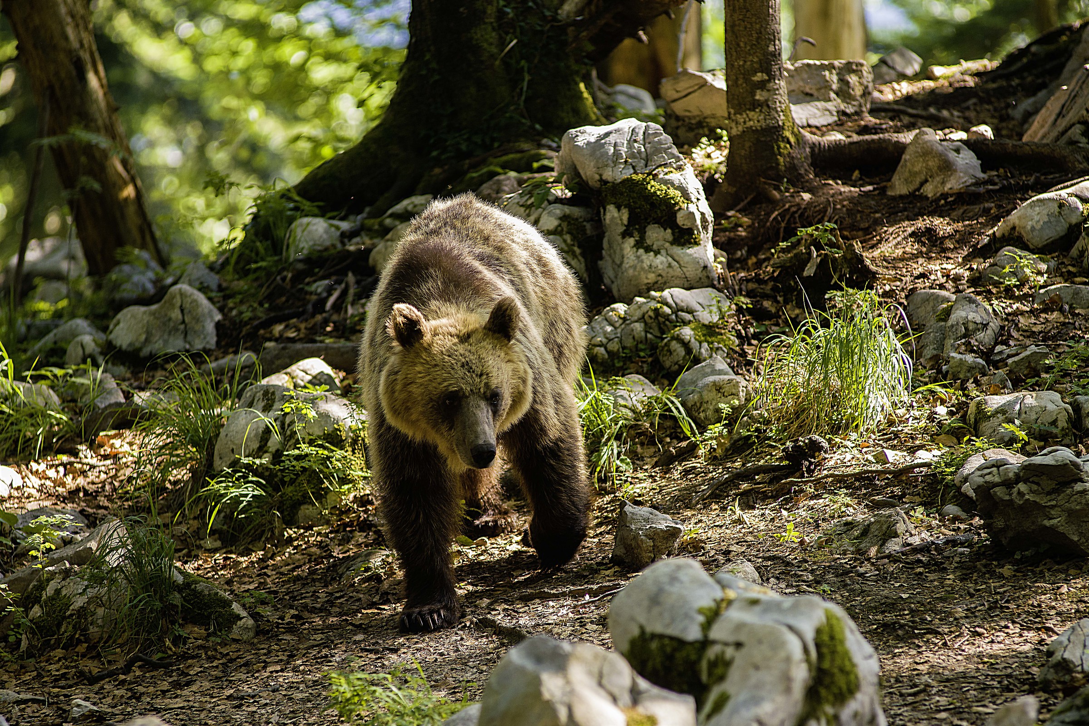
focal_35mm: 300
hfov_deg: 6.9
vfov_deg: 4.6
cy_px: 363
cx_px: 544
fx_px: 9074
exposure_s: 1/320
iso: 1250
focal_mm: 300
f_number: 3.2
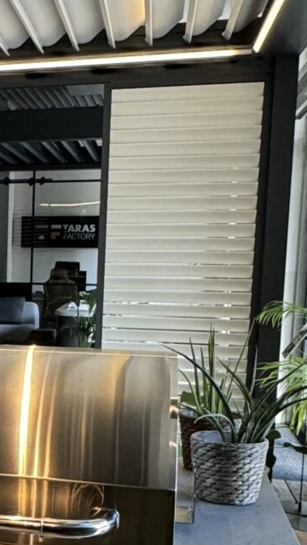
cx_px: -154
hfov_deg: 17.7
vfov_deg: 34.1
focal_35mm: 61
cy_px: 356
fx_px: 883
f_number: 2.2
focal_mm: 2.22
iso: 320
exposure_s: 1/79
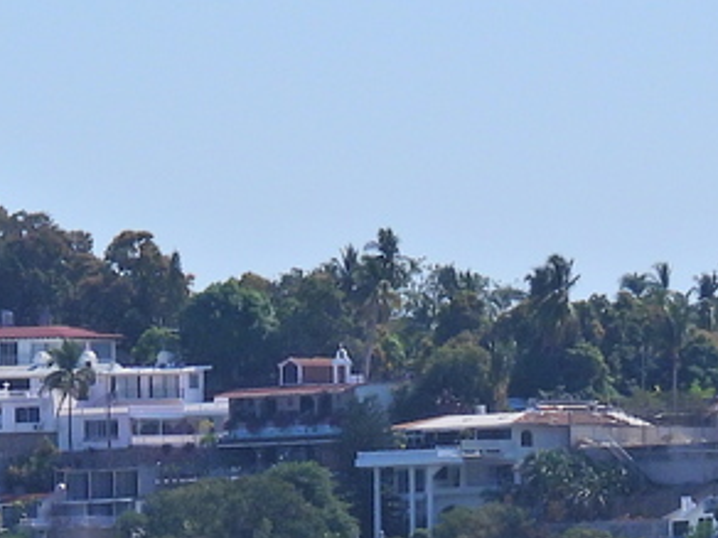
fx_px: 12279
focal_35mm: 592
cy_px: 857
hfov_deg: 3.3
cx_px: -101
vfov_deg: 2.5
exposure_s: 1/1600
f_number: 4
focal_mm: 24.1
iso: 100
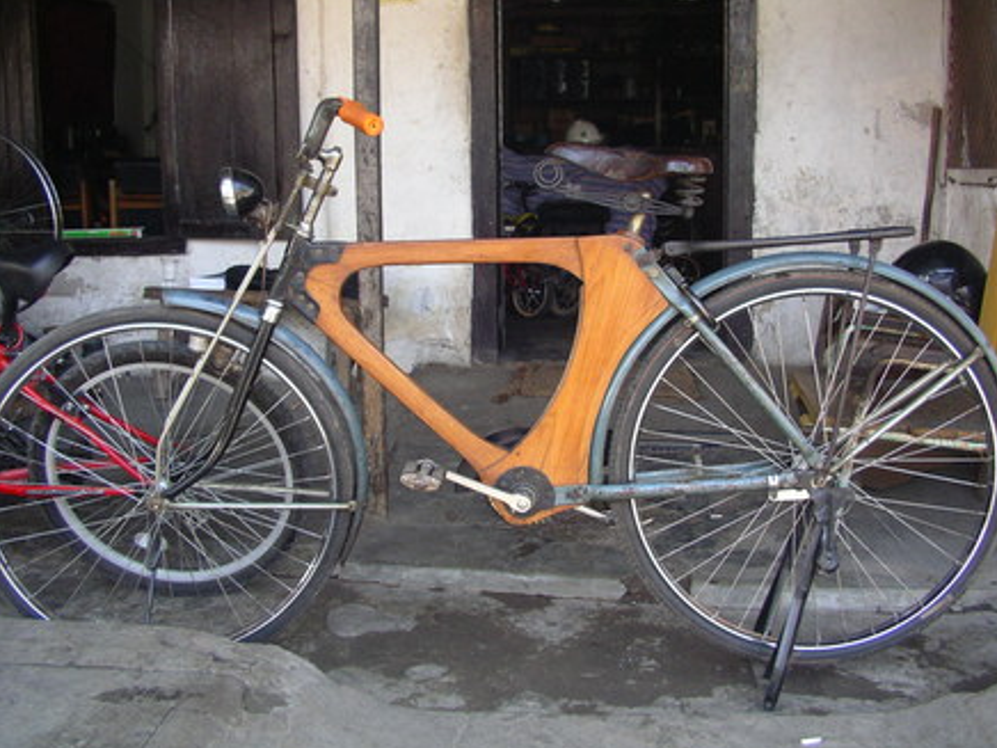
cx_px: 508
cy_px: 377
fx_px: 1094
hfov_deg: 49.0
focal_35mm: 38
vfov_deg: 37.7
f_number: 2.8
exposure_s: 1/60
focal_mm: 5.7
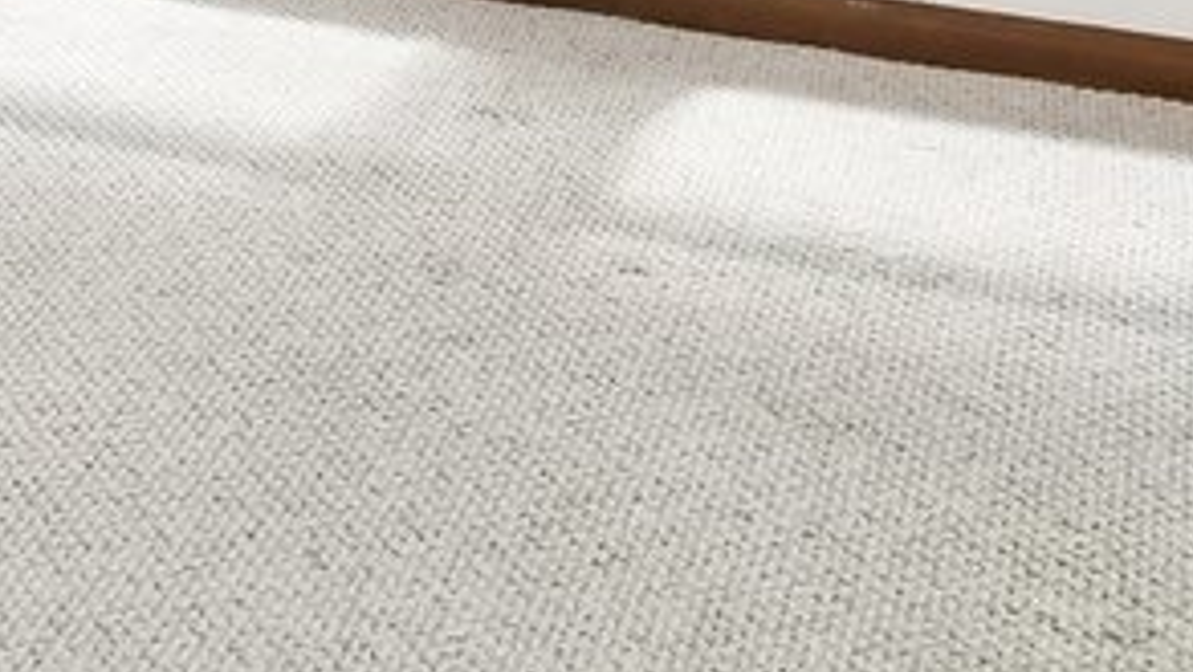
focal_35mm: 110
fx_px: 3481
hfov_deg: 15.2
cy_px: -927
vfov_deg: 9.8
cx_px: -1279
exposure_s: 1/8
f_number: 8
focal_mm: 15
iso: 400
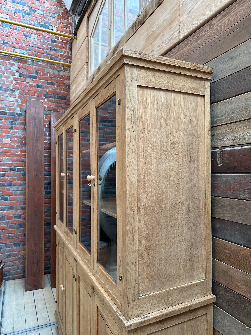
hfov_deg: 56.8
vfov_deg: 71.6
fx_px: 232
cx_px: 126
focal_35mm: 24
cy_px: 168
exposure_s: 1/81
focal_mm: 6.86
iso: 250
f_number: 1.78
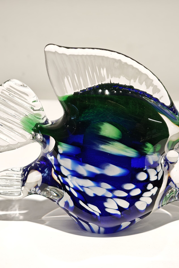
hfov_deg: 14.0
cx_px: 100
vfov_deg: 20.8
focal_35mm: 98
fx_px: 731
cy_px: 134
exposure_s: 1/100
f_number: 1.8
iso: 400
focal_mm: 11.5
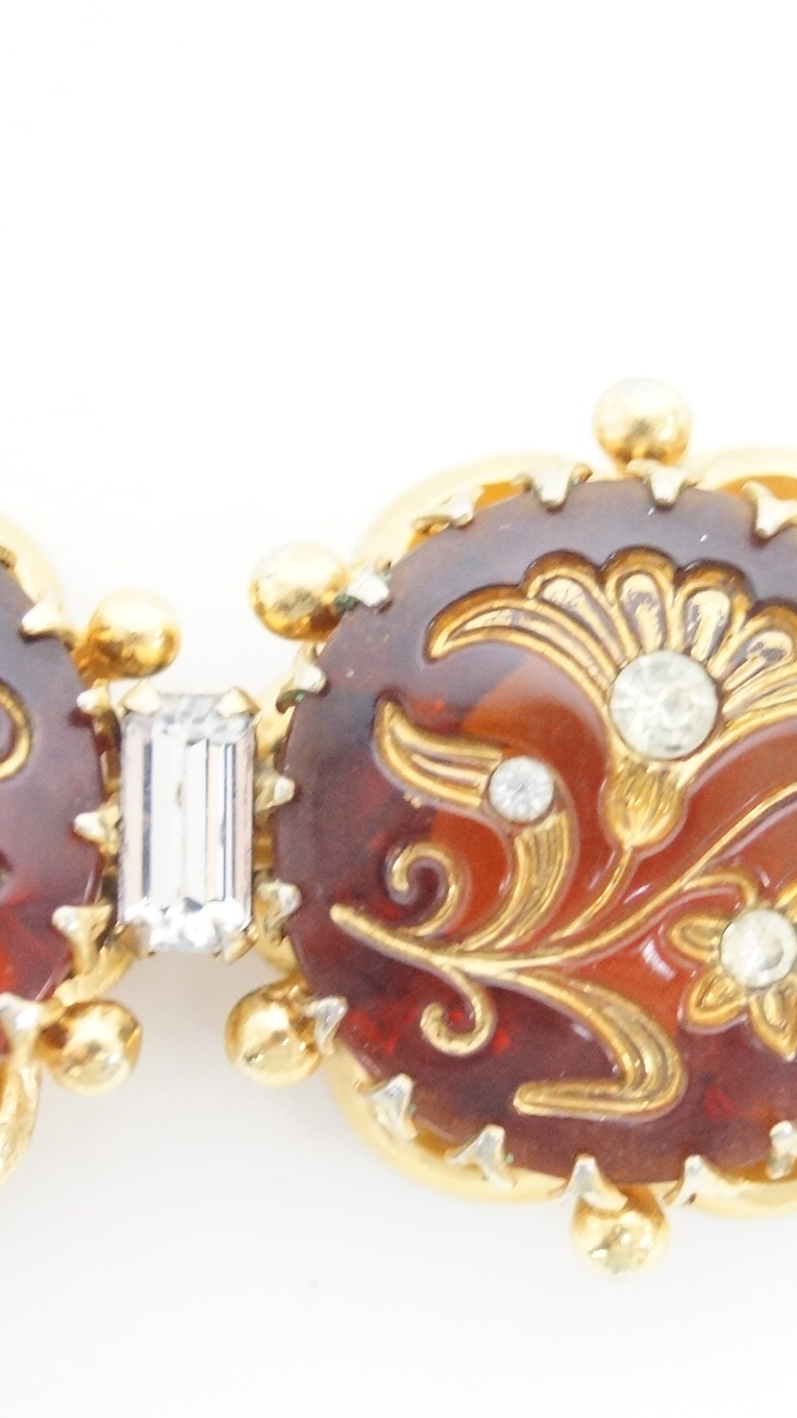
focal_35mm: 113
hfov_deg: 10.7
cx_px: 653
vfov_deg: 18.9
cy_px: 688
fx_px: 4245
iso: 3200
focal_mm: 40
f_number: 5
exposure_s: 1/40
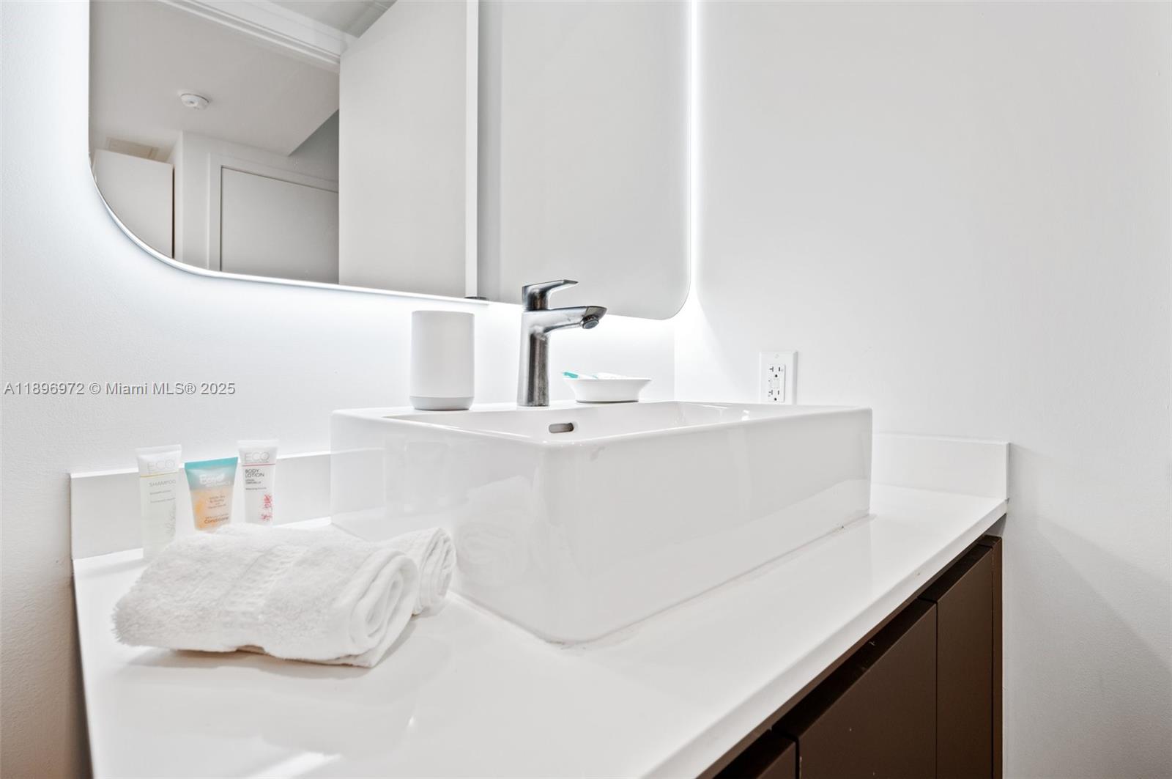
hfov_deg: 93.3
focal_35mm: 17
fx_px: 553
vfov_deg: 70.3
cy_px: 390
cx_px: 586
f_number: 8
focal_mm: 17
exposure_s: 1/13
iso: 200
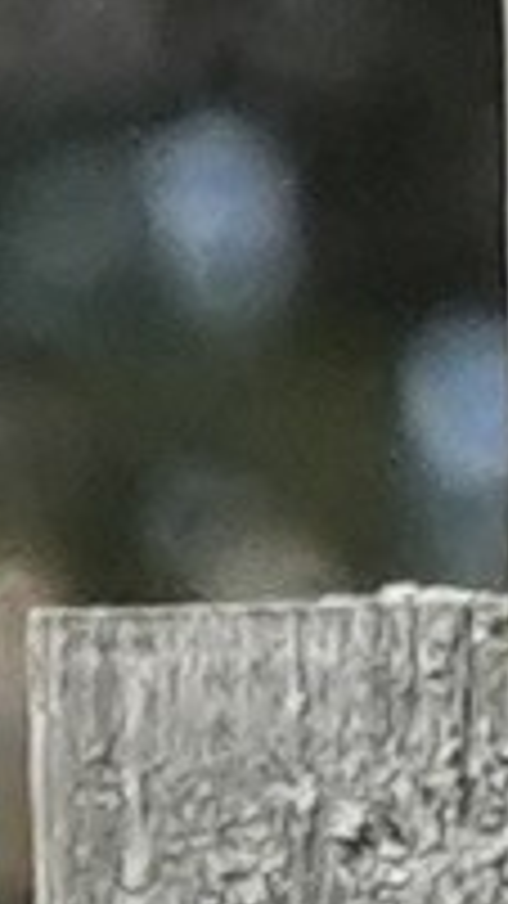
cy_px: 1570
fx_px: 66792
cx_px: 901
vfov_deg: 0.8
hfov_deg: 0.4
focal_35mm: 2788
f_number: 6.3
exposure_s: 1/4000
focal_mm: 280
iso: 1600
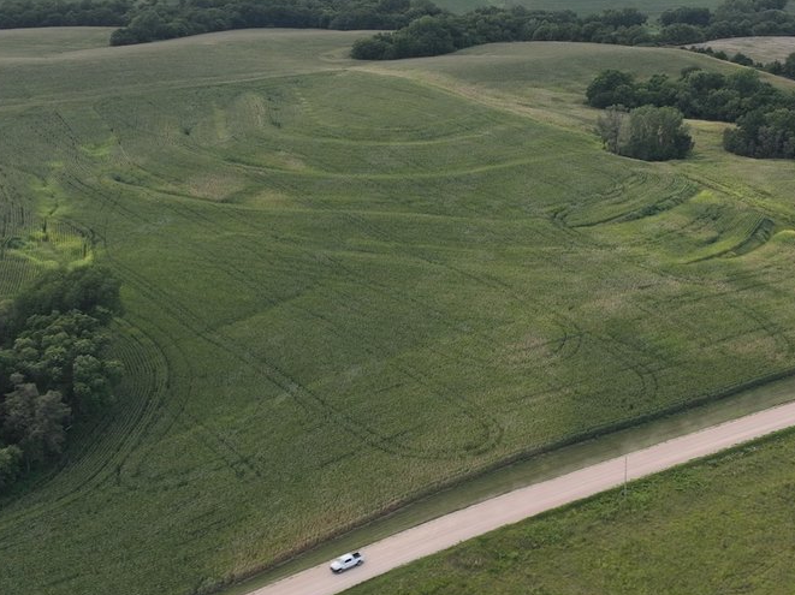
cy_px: 231
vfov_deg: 26.5
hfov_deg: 34.6
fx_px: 1262
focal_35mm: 55
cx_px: 531
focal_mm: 12.29
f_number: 2.8
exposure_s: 1/80
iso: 190
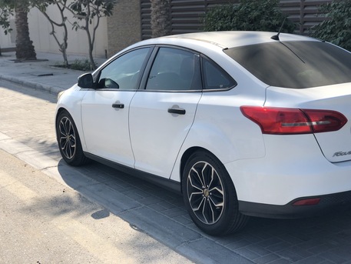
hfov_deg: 33.8
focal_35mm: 57
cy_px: 132
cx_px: 176
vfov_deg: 25.7
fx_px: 578
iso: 20
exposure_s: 1/592
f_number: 2.8
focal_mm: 6.6
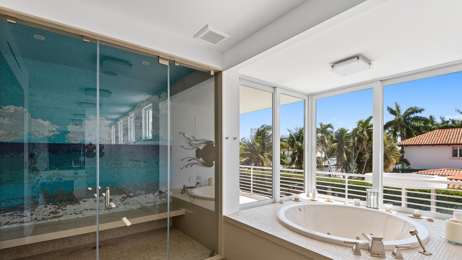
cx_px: 233
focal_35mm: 18
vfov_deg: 60.7
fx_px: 221
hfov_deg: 92.7
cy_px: 151
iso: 250
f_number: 8
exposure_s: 1/60
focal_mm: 17
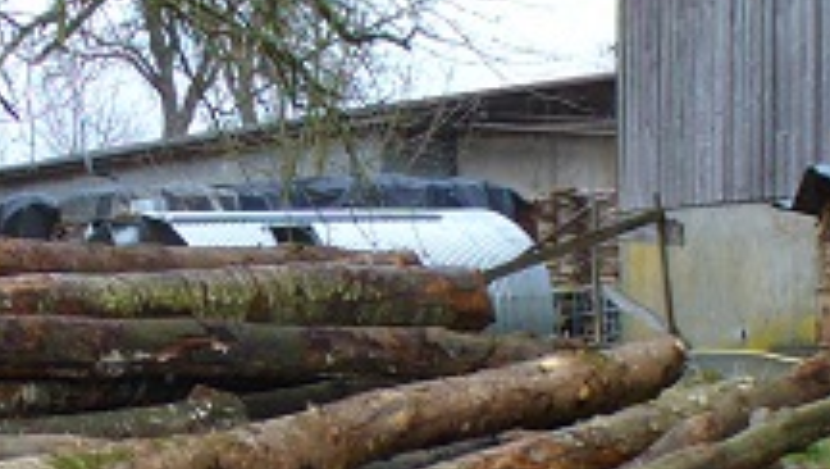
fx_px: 2666
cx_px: 231
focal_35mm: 121
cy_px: 506
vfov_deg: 9.9
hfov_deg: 17.6
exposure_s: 1/160
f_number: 2.8
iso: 64
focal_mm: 6.1
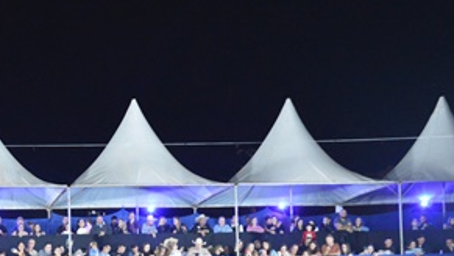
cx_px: 37
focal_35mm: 97
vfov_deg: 12.3
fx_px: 1168
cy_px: 296
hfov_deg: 21.5
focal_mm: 30
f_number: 4.2
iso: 3200
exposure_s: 1/40
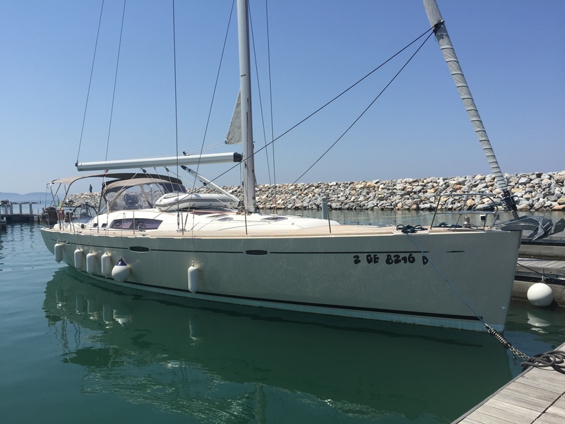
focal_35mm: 29
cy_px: 212
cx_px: 282
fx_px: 473
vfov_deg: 48.2
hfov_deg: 61.7
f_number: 2.2
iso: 32
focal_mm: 4.15
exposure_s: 1/2825
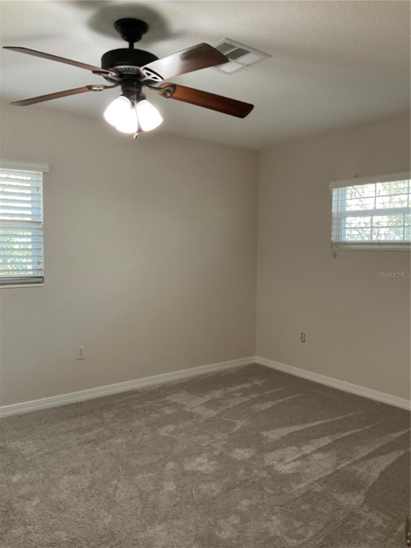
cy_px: 274
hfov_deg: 48.2
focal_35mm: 29
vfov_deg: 61.7
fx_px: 459
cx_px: 206
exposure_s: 1/60
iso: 125
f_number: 1.8
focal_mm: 3
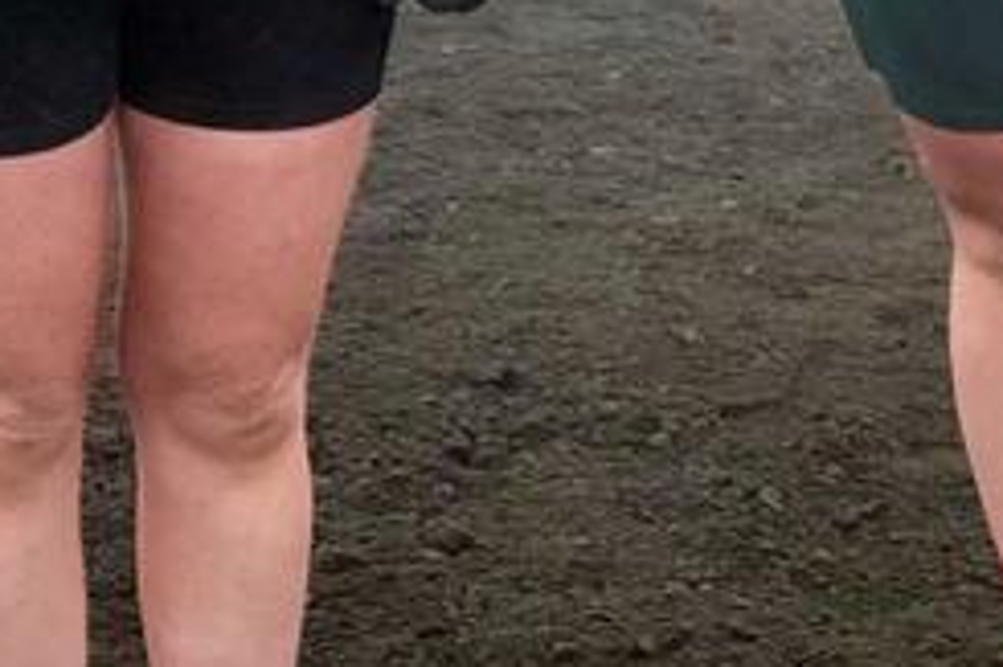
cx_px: 1130
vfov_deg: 6.4
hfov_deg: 9.7
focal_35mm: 209
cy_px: -671
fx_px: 5819
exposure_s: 1/2762
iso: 64
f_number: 1.78
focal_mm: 6.76
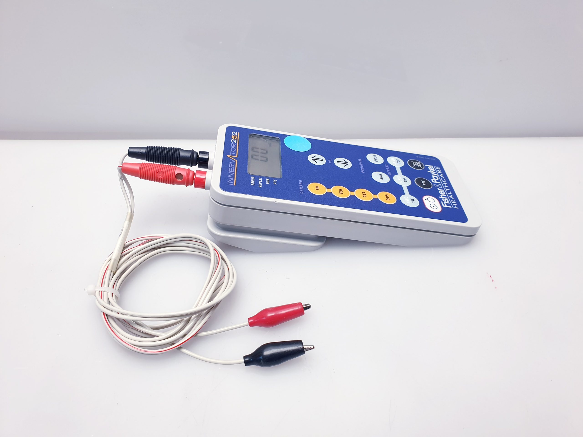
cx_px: 292
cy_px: 218
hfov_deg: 67.3
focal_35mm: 26
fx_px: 438
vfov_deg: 53.1
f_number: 2.4
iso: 64
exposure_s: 1/100
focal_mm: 4.3
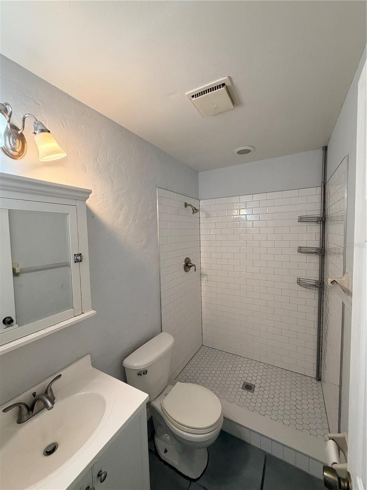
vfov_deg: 102.1
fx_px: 198
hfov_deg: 85.7
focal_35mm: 14
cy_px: 245
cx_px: 184
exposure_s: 1/120
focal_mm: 2.22
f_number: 2.2
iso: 320
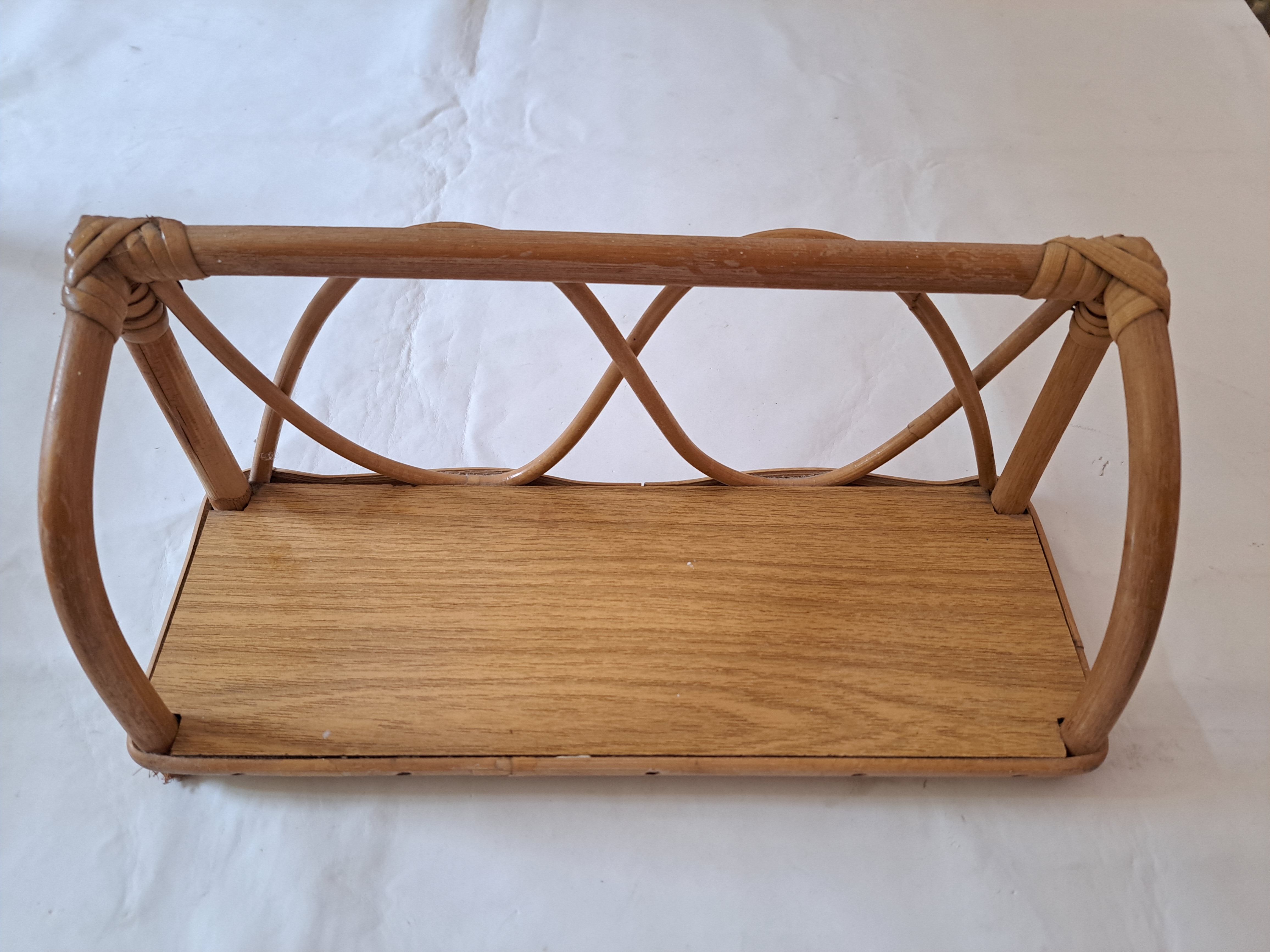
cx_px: 635
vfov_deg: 56.8
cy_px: 476
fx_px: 881
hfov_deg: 71.6
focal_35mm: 24
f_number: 1.8
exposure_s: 1/50
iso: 200
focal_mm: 5.23
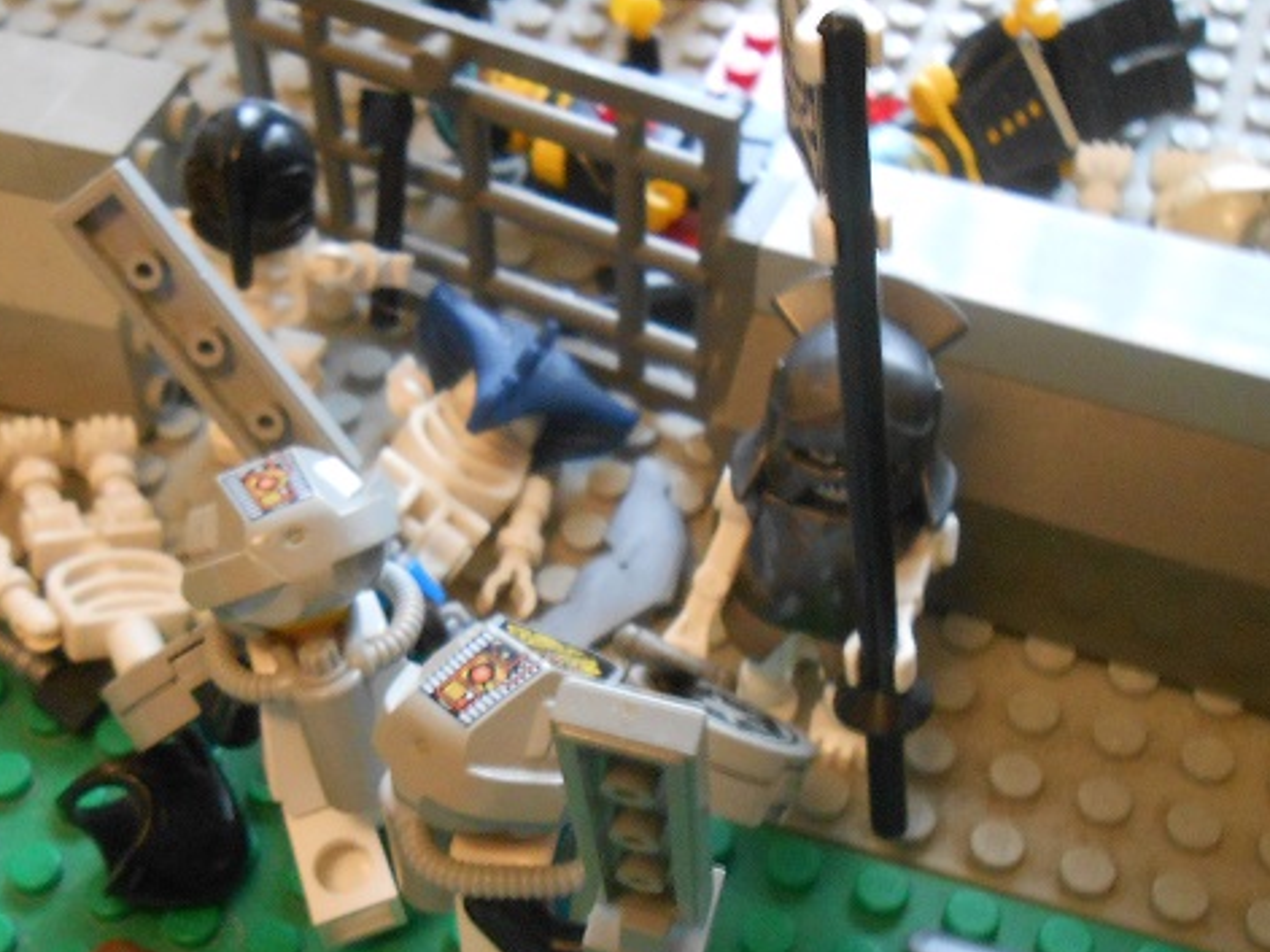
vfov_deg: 28.4
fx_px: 1871
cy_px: 623
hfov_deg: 37.4
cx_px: 520
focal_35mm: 51
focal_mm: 5.3
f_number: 3.8
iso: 400
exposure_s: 1/4
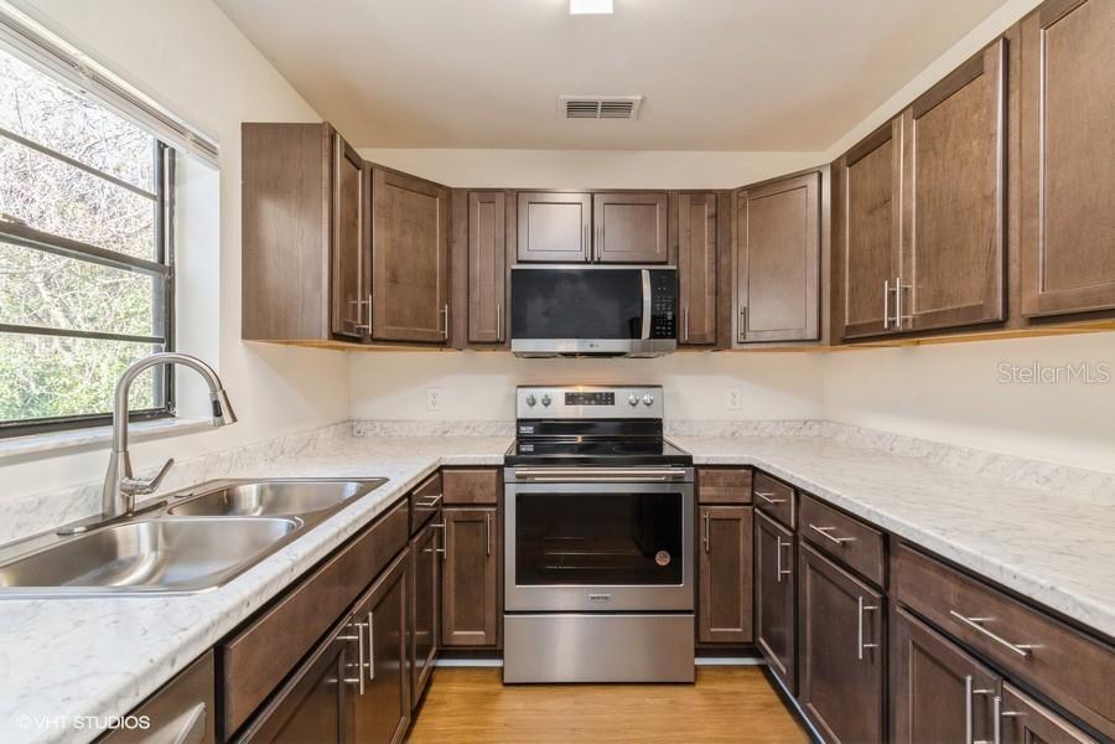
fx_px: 465
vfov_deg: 77.3
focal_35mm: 15
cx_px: 558
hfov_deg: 100.4
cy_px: 372
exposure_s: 1/10
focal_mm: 10
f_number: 8
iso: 200
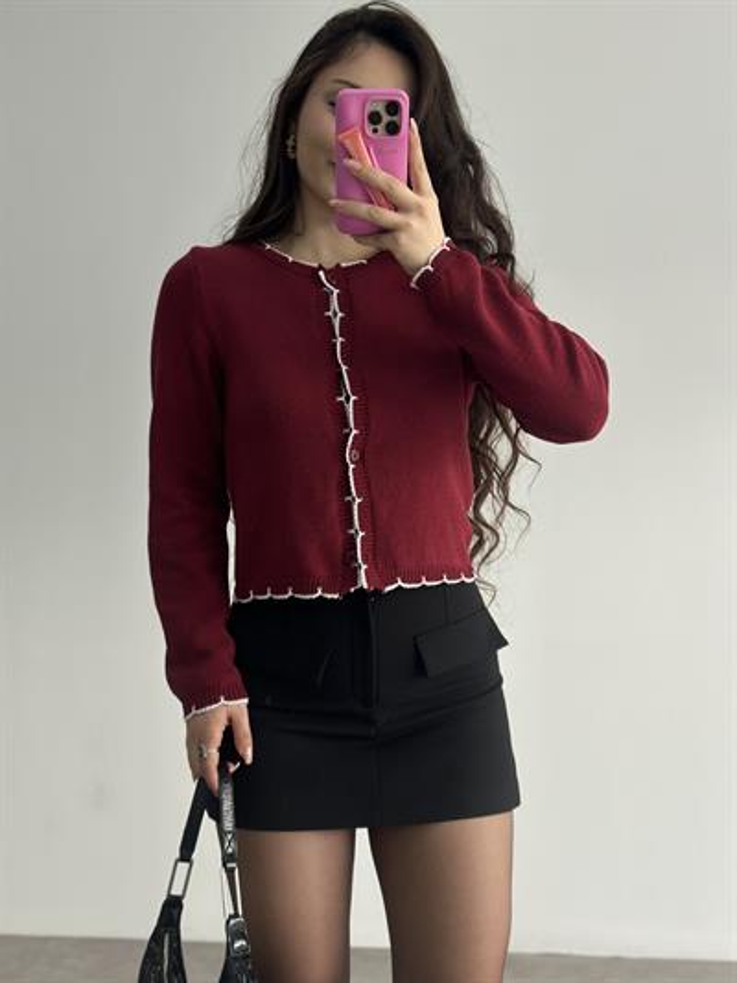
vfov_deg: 39.6
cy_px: 492
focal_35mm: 48
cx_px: 368
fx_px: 1362
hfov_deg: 30.3
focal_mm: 6.86
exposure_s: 1/143
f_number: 1.78
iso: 64
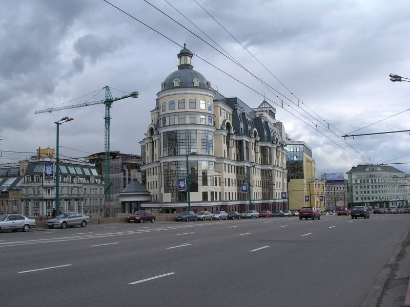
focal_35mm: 38
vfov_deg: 37.7
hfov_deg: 49.0
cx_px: 205
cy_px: 154
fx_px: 450
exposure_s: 1/299
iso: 100
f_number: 5.6
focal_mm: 5.8
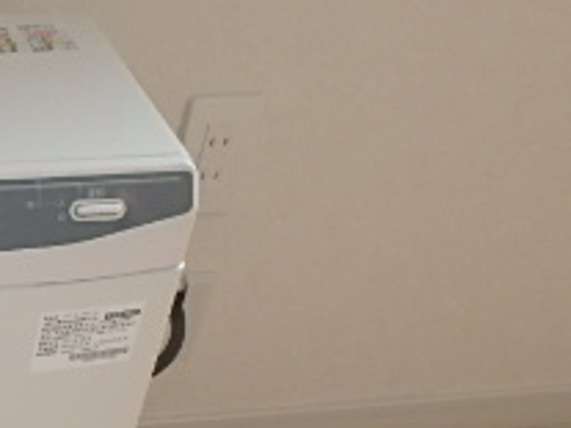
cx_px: -157
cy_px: 467
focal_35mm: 65
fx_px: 1072
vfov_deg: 21.4
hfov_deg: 25.9
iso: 200
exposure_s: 1/30
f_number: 3.5
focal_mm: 3.7
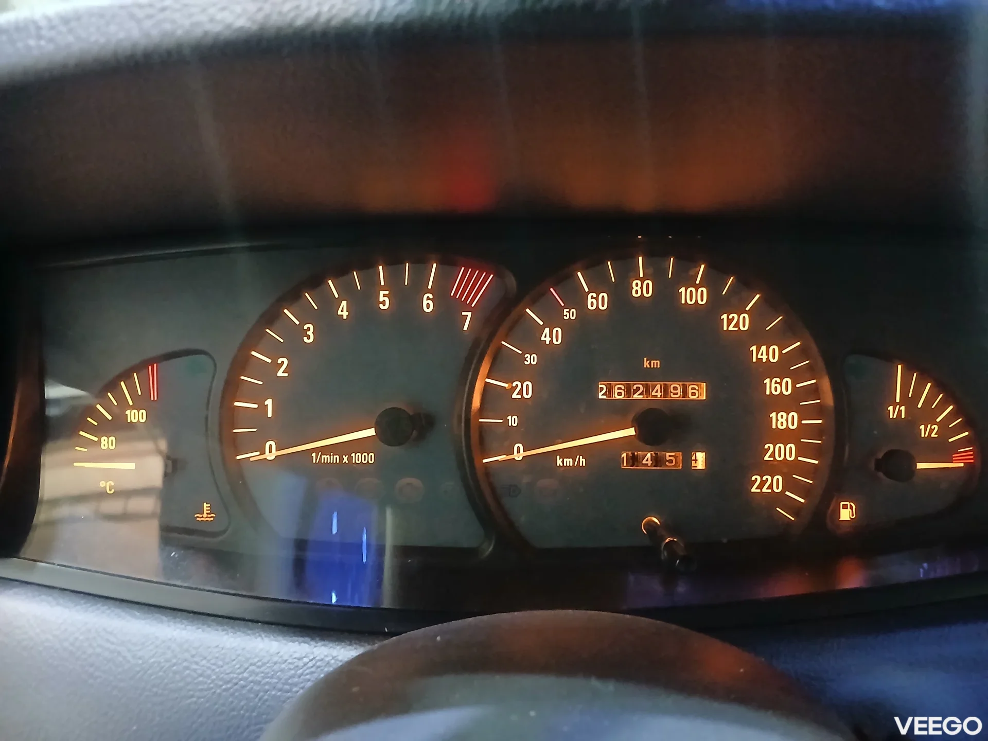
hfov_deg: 67.3
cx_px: 494
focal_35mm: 26
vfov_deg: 53.1
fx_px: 742
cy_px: 370
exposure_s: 1/12.5
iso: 1600
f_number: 1.8
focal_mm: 3.98
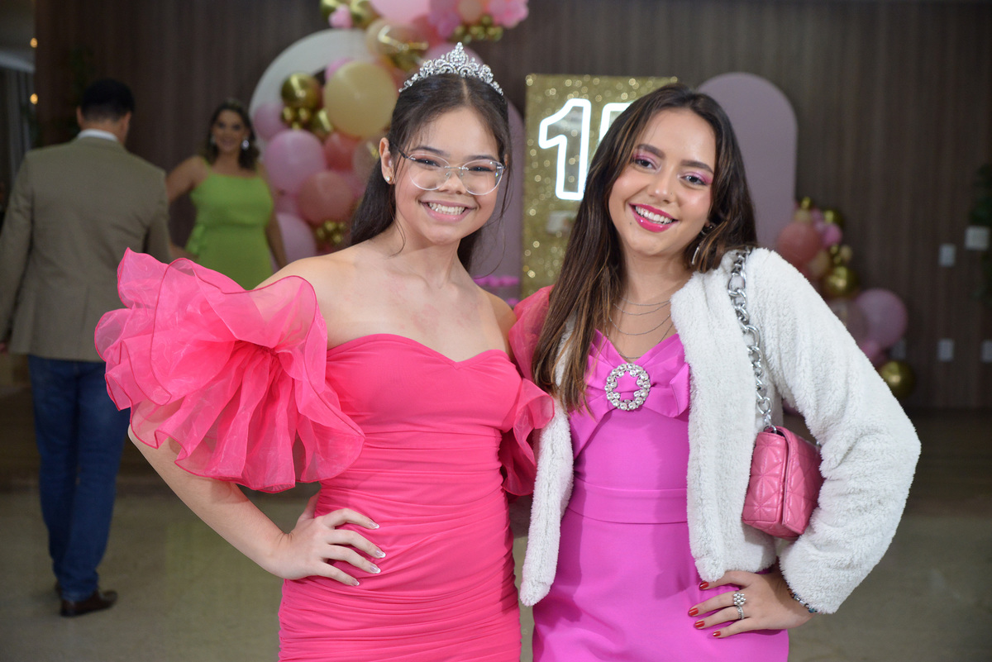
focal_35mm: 70
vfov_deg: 19.5
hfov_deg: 28.8
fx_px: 1929
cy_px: 331
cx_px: 496
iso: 2200
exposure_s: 1/80
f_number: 6.3
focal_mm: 70
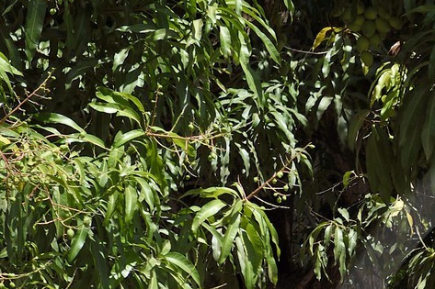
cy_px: 465
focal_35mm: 237
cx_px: 676
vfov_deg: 5.7
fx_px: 2863
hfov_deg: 8.5
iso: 200
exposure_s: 1/400
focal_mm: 70
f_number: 7.1
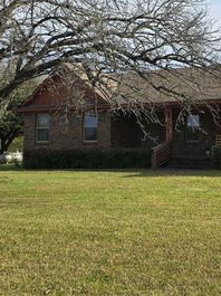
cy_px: 102
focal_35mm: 58
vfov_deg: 33.0
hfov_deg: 24.7
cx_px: 182
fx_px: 495
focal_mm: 6.3
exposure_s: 1/857
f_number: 1.7
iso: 12
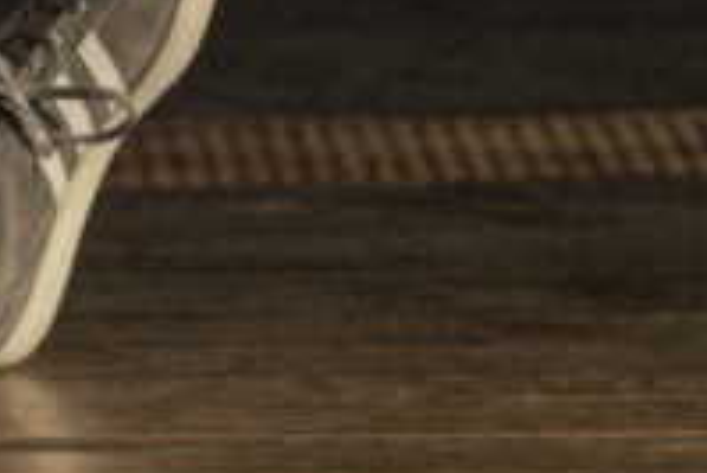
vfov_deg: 1.6
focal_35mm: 863
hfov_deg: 2.4
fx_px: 16960
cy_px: -521
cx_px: -924
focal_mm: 148
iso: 250
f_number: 4
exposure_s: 1/160
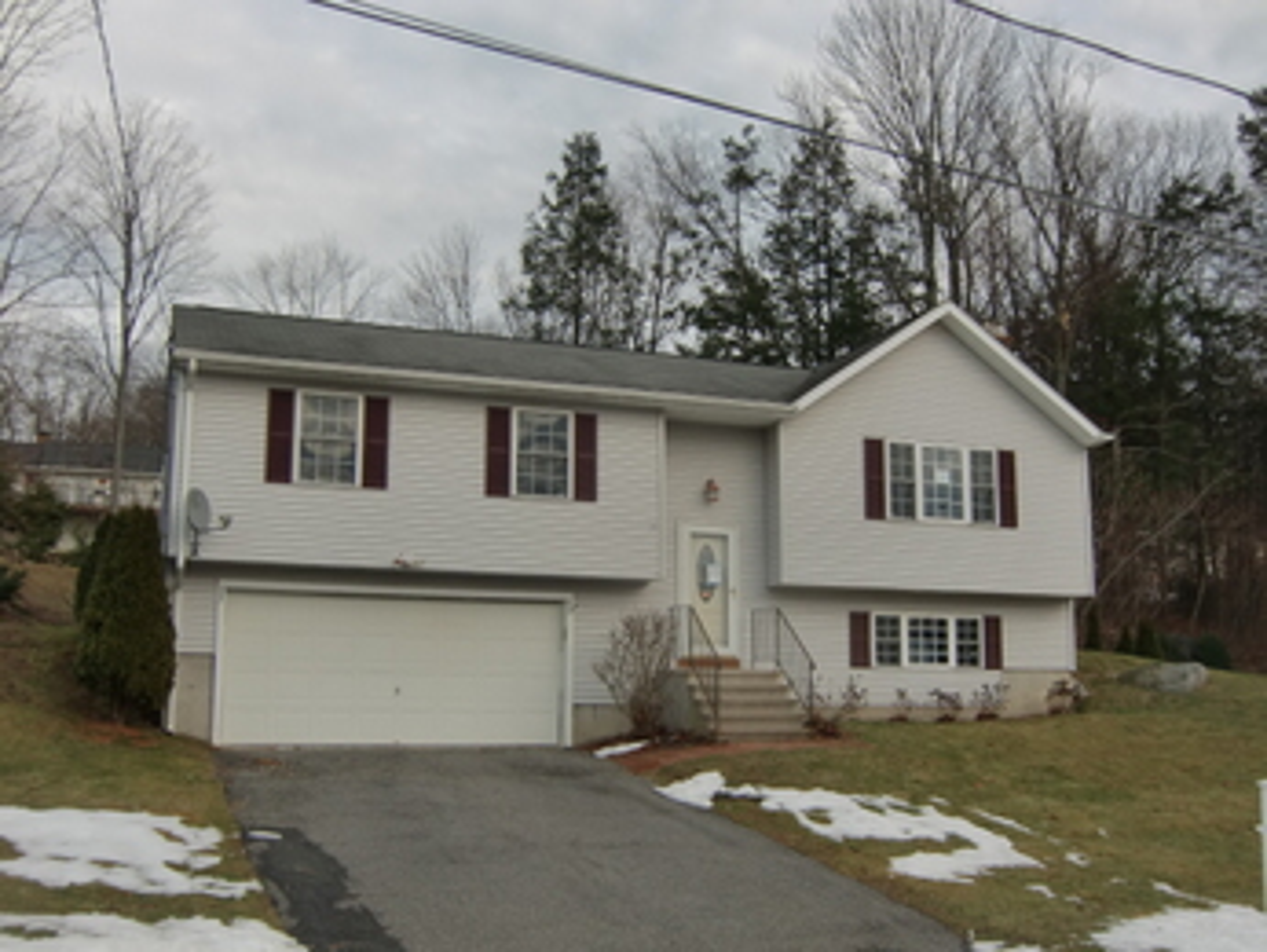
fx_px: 1245
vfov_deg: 41.8
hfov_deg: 53.9
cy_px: 476
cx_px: 634
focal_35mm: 34
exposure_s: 1/200
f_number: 3.6
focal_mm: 6.1
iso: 64
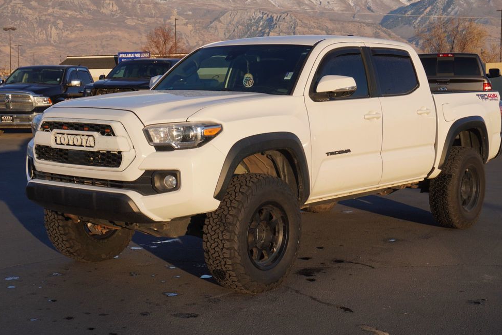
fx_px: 837
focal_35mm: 60
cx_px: 254
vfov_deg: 22.6
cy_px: 167
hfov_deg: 33.4
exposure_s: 1/320
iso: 100
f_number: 7.1
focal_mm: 38
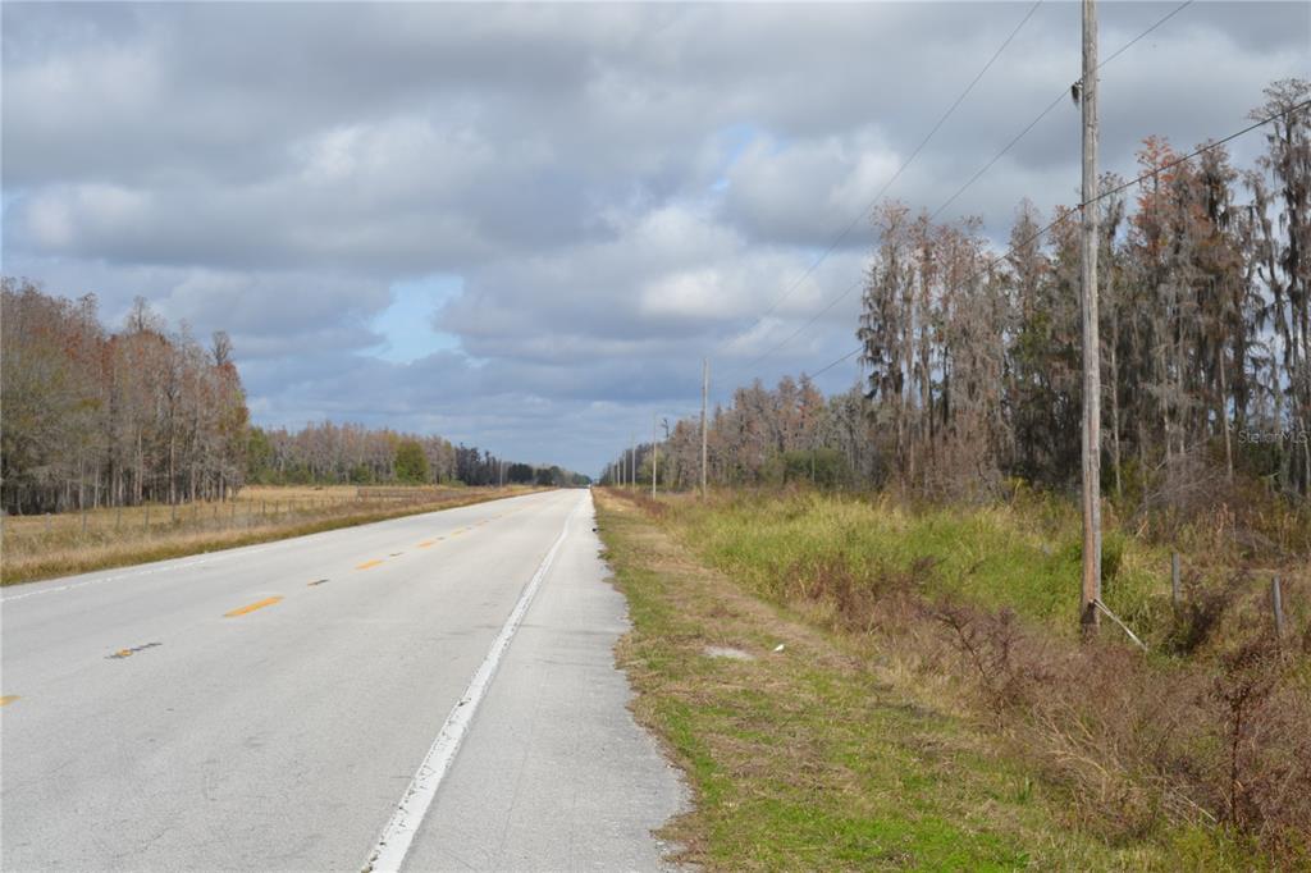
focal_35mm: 51
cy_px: 436
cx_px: 656
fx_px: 1857
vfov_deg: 26.5
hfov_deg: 38.9
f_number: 9
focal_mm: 34
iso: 100
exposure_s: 1/320
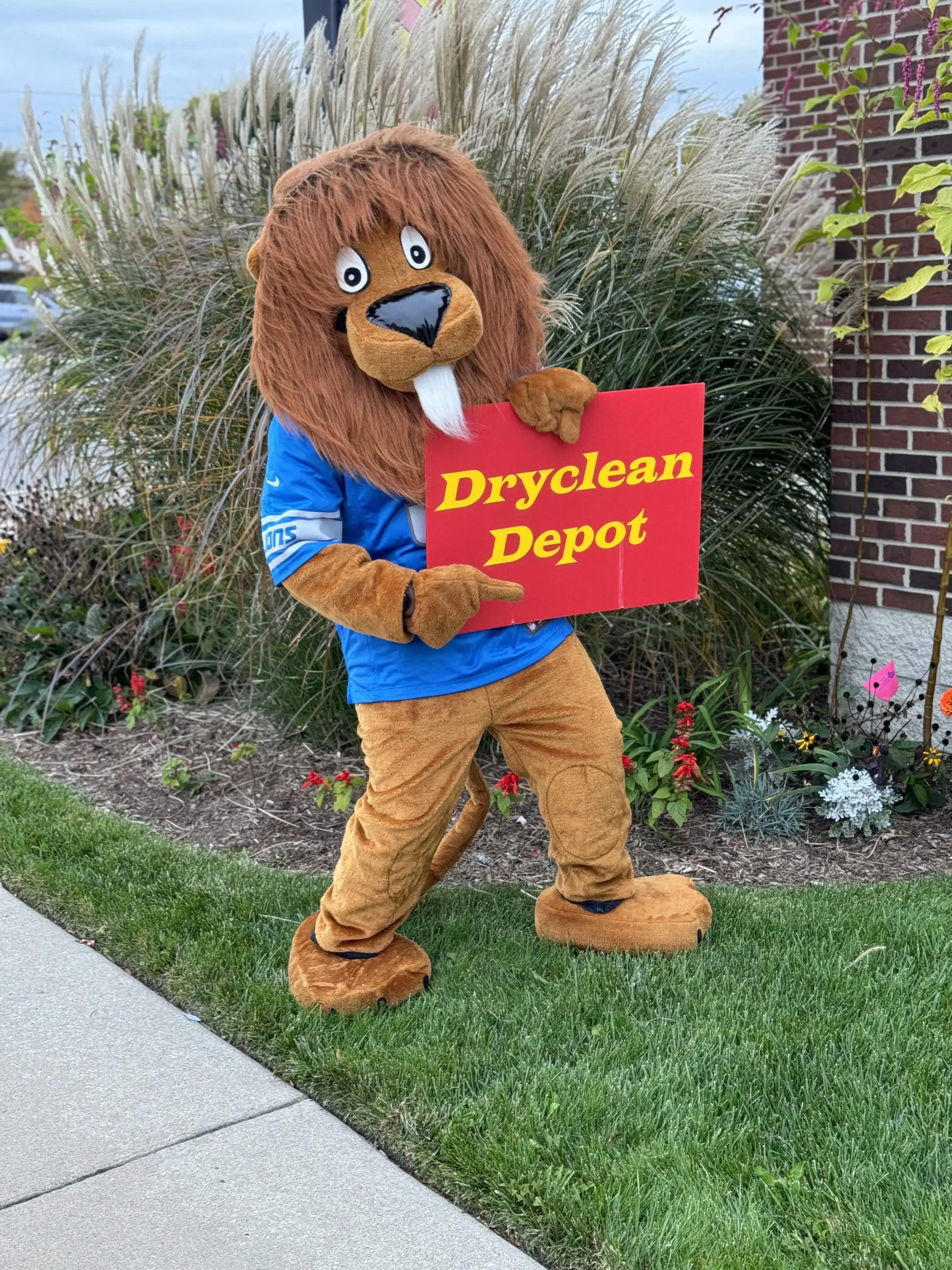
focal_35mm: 48
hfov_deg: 30.3
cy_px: 635
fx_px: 1760
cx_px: 476
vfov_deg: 39.7
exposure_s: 1/174
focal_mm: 6.86
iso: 50
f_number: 1.78
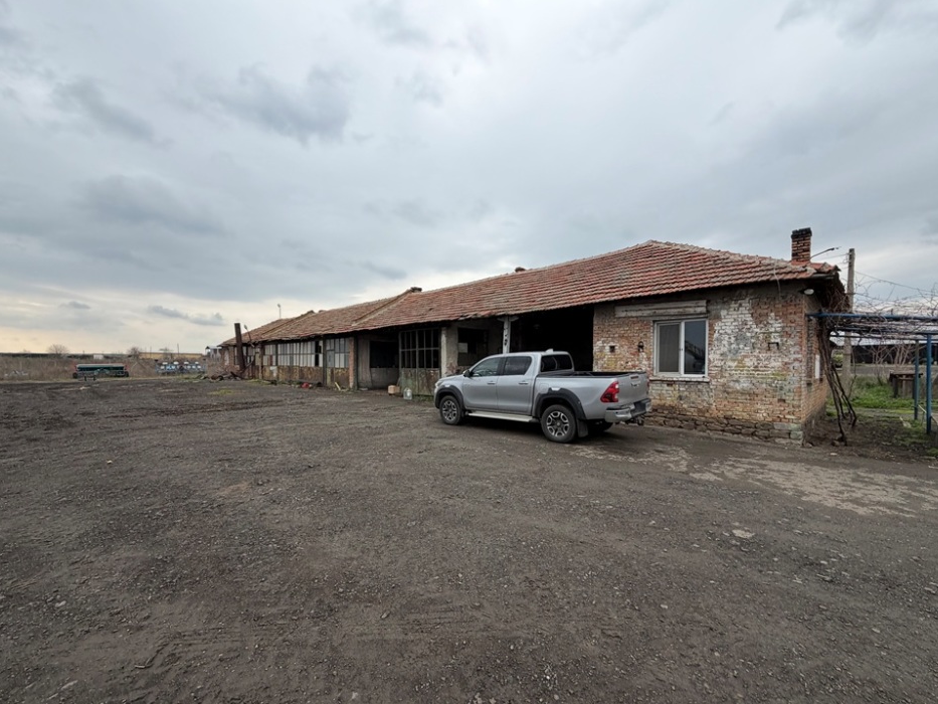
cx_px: 464
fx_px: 407
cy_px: 373
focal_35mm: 15
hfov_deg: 98.2
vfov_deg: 81.7
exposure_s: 1/742
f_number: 2.2
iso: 40
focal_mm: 2.22
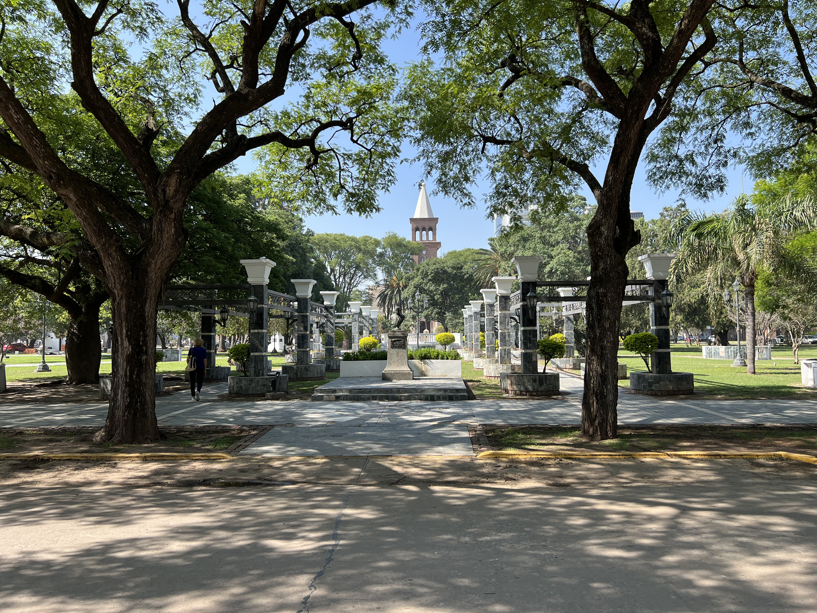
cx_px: 408
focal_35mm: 26
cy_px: 306
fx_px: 614
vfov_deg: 53.1
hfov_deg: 67.3
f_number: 1.5
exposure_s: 1/1511
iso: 50
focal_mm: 5.7
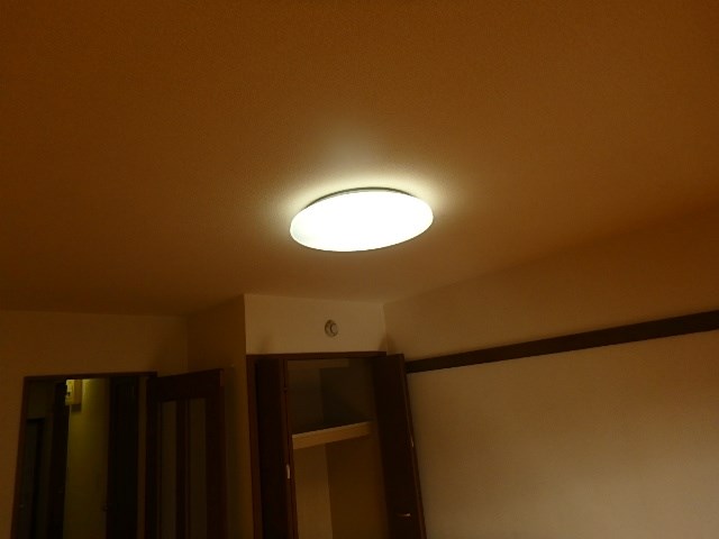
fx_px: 436
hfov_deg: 79.0
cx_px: 360
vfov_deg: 63.4
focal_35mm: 21
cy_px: 270
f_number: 3.5
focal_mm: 3.7
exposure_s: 1/125
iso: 125
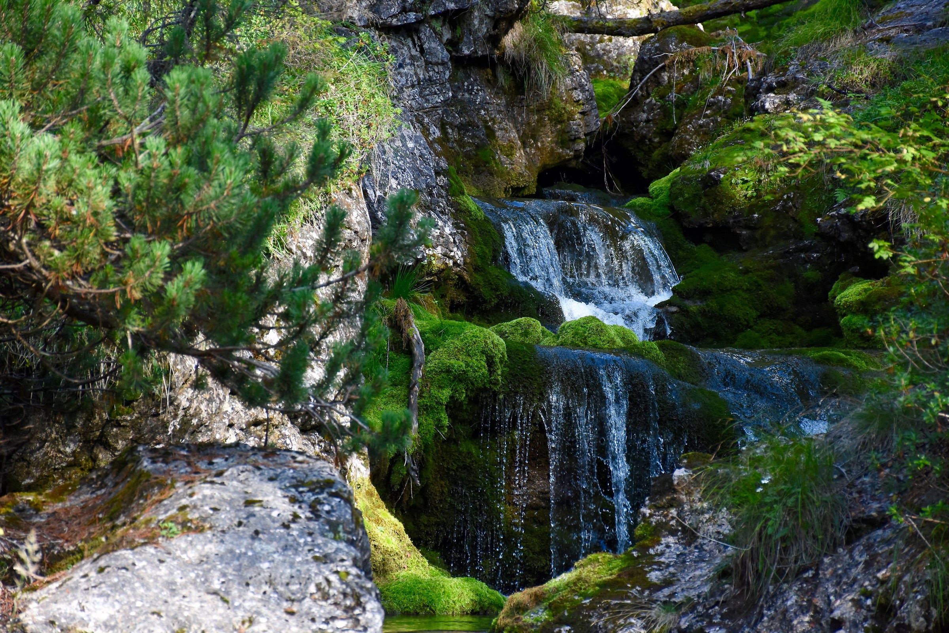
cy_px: 316
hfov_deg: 13.0
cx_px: 474
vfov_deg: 8.7
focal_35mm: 158
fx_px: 4152
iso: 640
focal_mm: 105
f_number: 5.6
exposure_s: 1/500
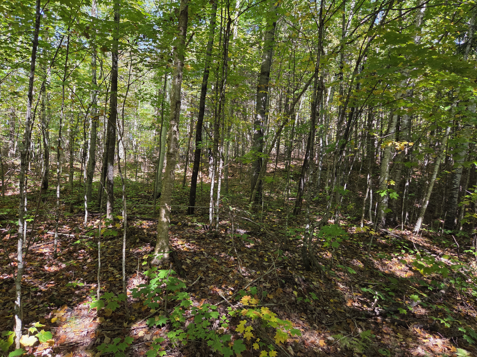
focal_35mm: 23
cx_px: 238
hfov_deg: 73.9
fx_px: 317
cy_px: 178
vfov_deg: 58.9
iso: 125
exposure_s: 1/180
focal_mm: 5.4
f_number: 1.8
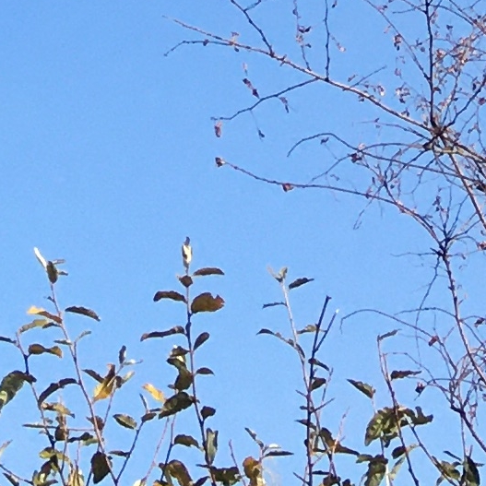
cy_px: -1370
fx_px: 3113
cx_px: 389
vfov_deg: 7.0
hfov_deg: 8.9
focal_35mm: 196
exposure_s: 1/1261
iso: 25
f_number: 2.2
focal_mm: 4.15
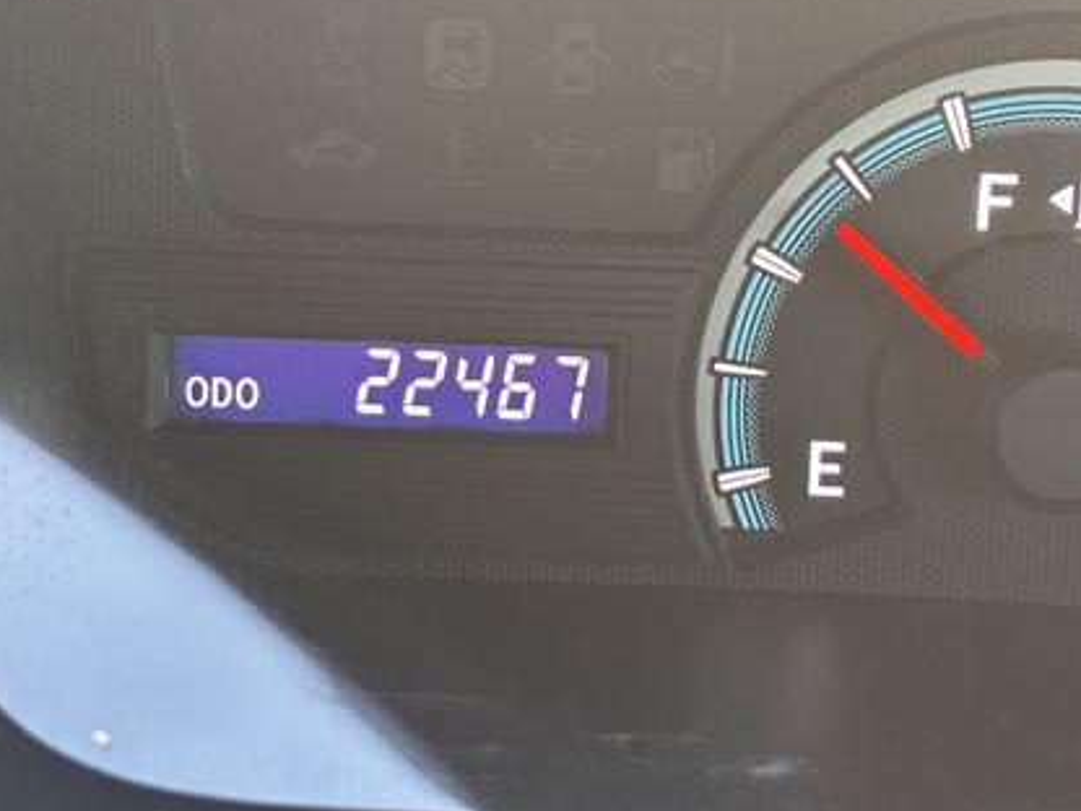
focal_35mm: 80
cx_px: 528
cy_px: 335
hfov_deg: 24.4
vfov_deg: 18.4
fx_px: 2498
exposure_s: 1/60
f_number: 1.6
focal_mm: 5.96
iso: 125
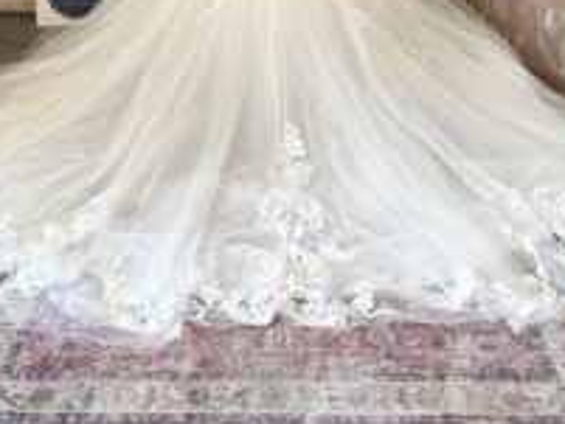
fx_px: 866
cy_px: -66
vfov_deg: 25.2
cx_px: 287
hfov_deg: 36.1
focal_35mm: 53
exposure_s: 1/141
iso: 32
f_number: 1.6
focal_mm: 5.1
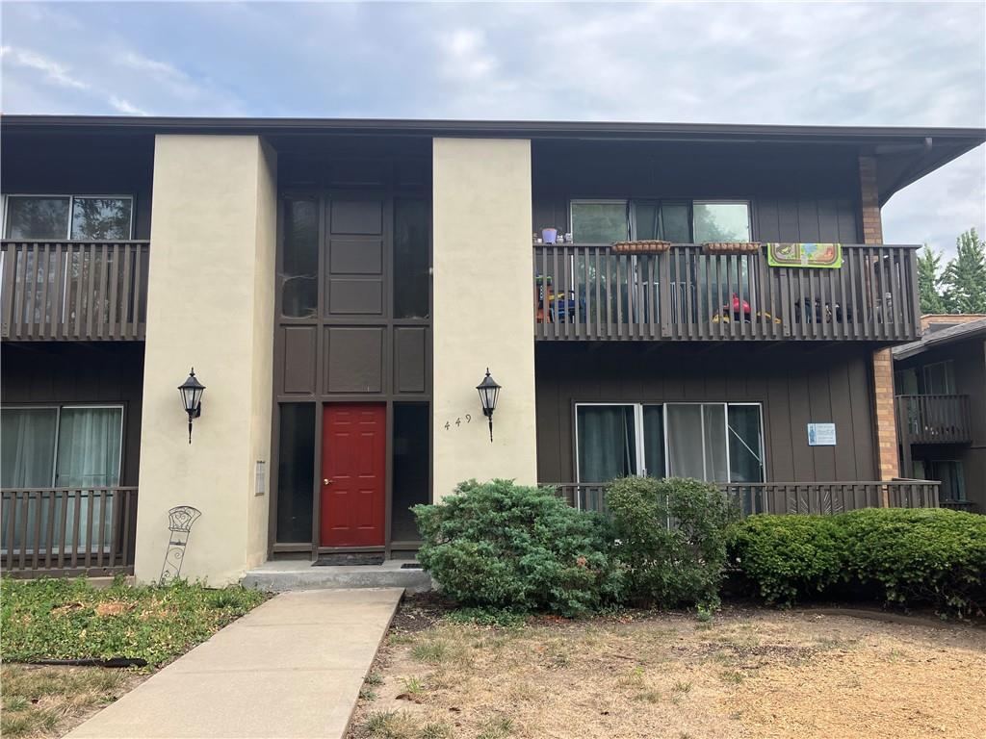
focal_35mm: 28
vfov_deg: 49.7
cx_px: 493
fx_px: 798
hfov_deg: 63.4
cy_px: 370
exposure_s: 1/389
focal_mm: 3.99
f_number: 1.8
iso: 32
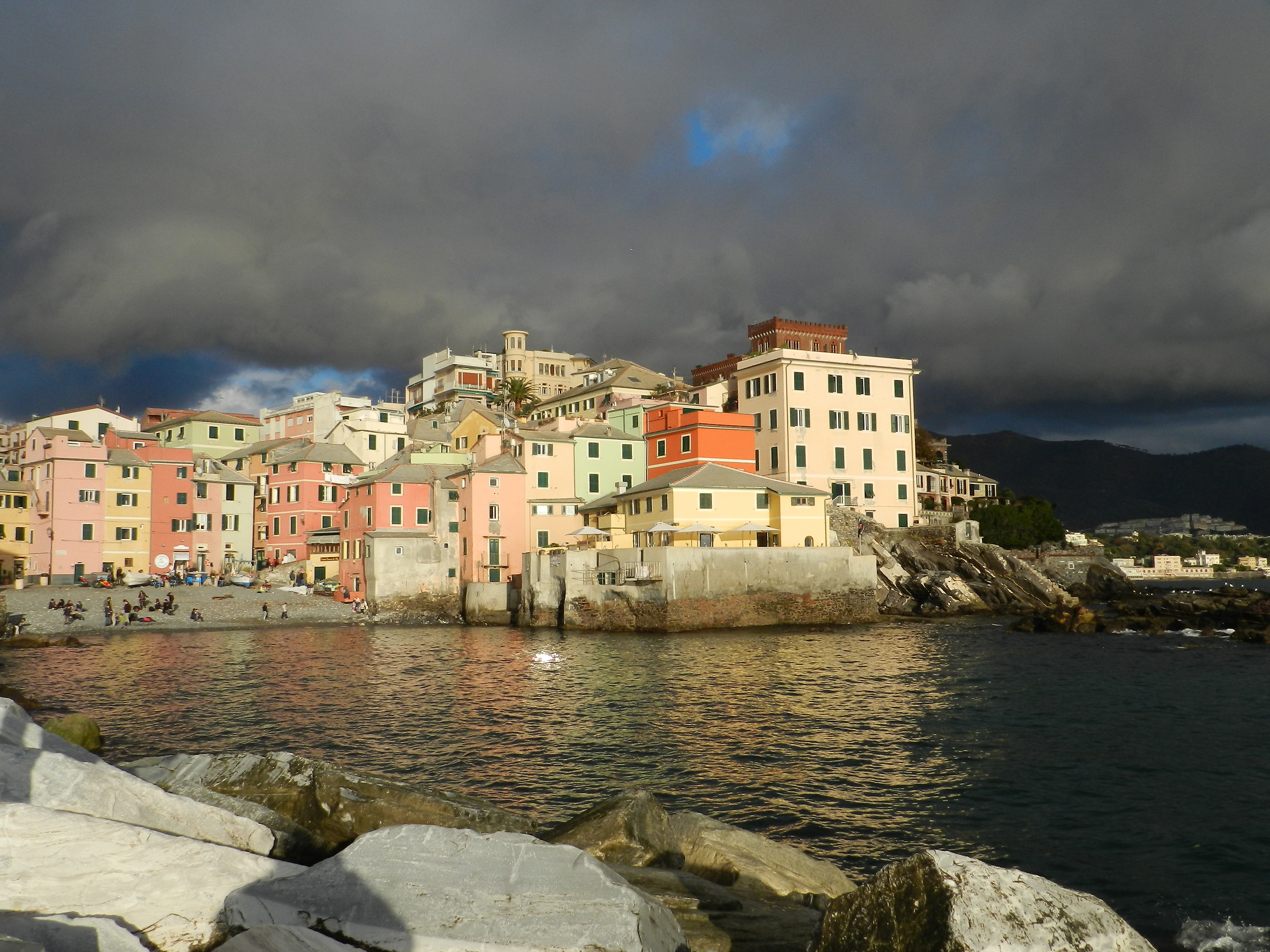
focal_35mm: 32
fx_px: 1174
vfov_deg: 44.2
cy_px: 476
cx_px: 635
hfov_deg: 56.8
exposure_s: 1/1250
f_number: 4.5
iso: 160
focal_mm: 5.6
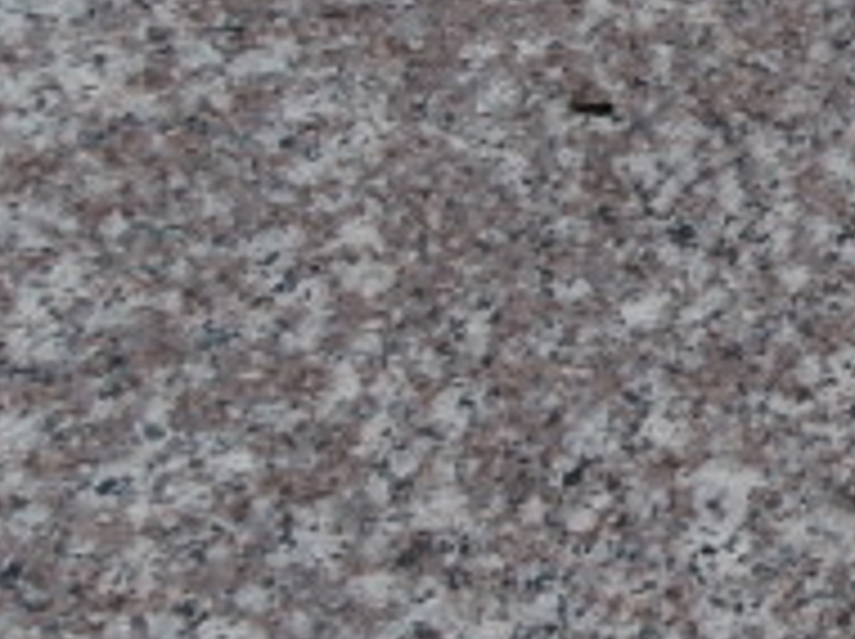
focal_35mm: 81
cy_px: 158
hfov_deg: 19.6
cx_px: 1426
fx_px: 1998
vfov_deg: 18.1
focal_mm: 4.2
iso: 100
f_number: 7.9
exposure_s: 1/800
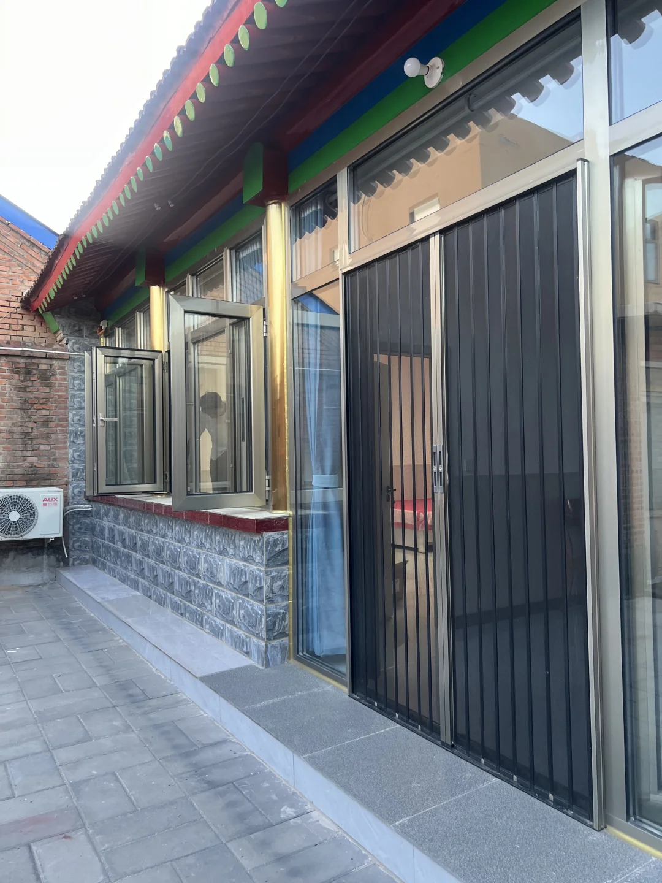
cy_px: 442
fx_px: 663
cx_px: 331
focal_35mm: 26
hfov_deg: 53.1
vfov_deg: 67.3
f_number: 1.5
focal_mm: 5.7
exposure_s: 1/121
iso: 100
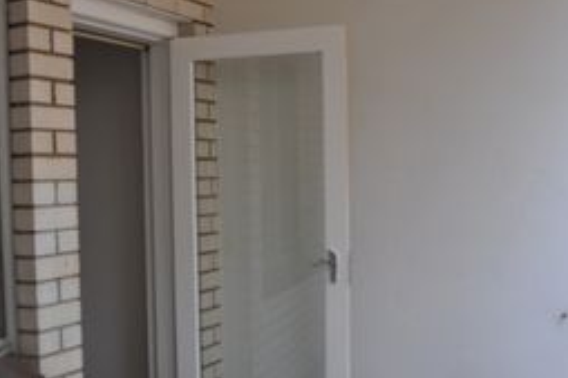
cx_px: 248
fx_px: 788
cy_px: 229
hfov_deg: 39.6
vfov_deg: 26.9
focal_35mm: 50
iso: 560
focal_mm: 18
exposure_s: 1/1000
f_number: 4
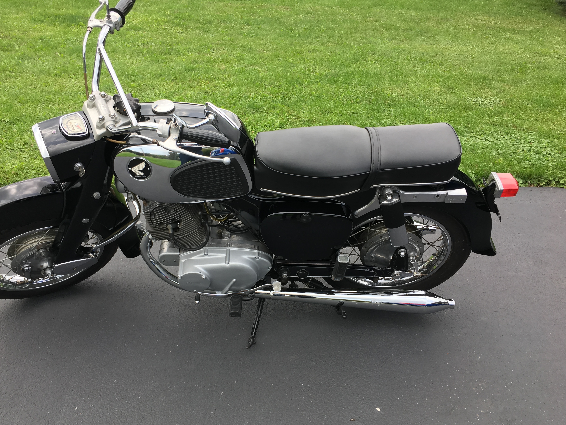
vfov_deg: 44.1
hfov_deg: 56.7
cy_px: 226
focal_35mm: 32
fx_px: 523
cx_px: 260
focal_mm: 4.15
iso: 25
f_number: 2.2
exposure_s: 1/232
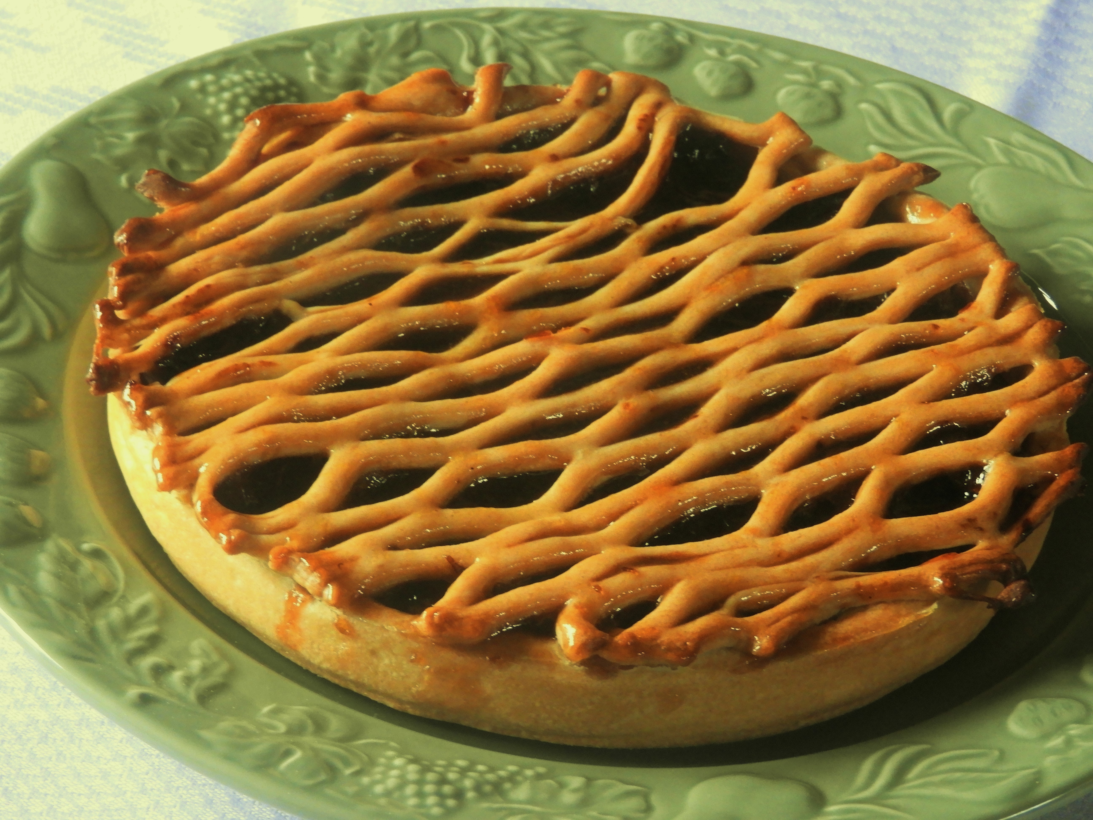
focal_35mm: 115
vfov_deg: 12.9
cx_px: 546
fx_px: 3631
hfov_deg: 17.1
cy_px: 410
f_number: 5
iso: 800
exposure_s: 1/13
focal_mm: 20.6
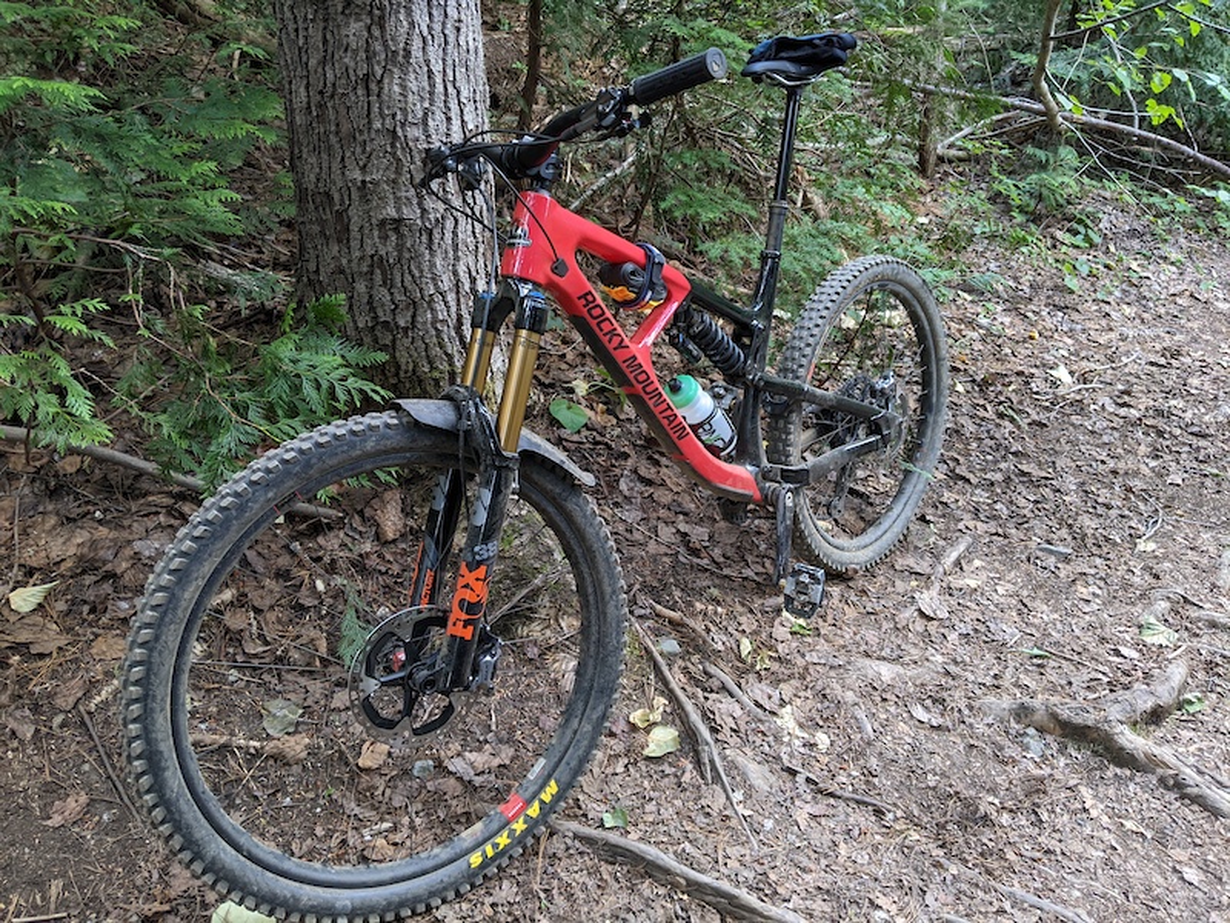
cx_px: 615
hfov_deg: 65.3
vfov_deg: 51.4
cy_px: 462
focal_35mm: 27
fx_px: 959
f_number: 1.8
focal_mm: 4.44
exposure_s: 1/25
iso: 153
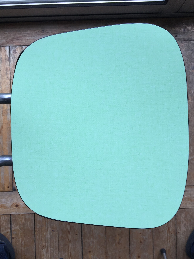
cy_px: 130
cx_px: 97
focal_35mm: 29
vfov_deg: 61.7
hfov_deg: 48.2
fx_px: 217
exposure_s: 1/50
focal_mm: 4.15
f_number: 2.2
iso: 40
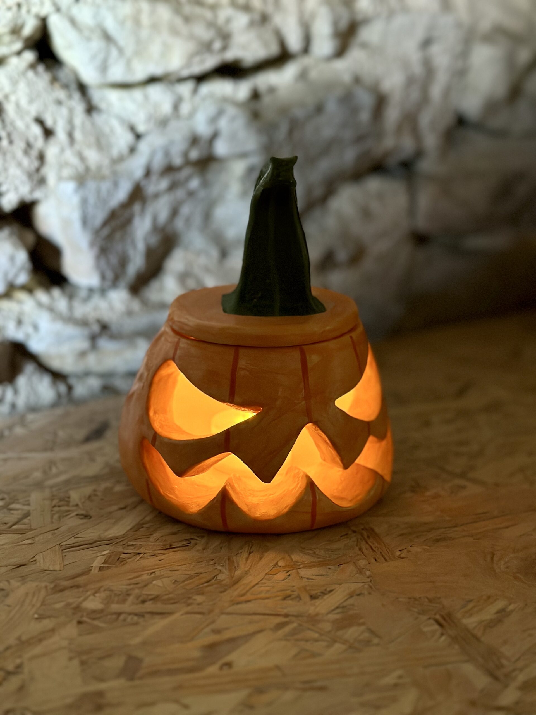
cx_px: 268
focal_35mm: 48
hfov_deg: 30.3
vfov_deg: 39.7
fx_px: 991
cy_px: 358
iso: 500
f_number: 1.78
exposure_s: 1/40
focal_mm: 6.86
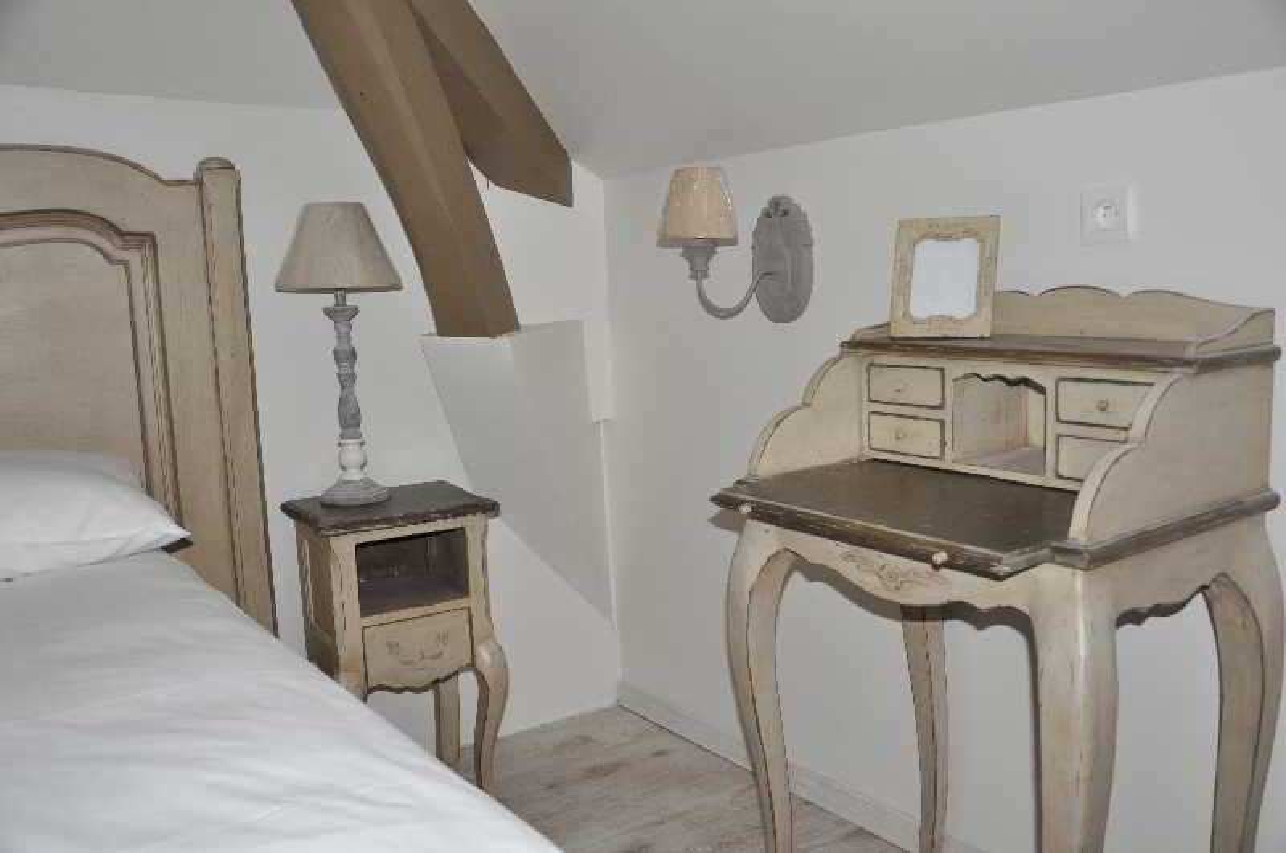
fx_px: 1124
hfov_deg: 59.6
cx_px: 643
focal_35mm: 32
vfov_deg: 41.6
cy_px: 426
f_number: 3.8
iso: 800
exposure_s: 1/60
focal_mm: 21
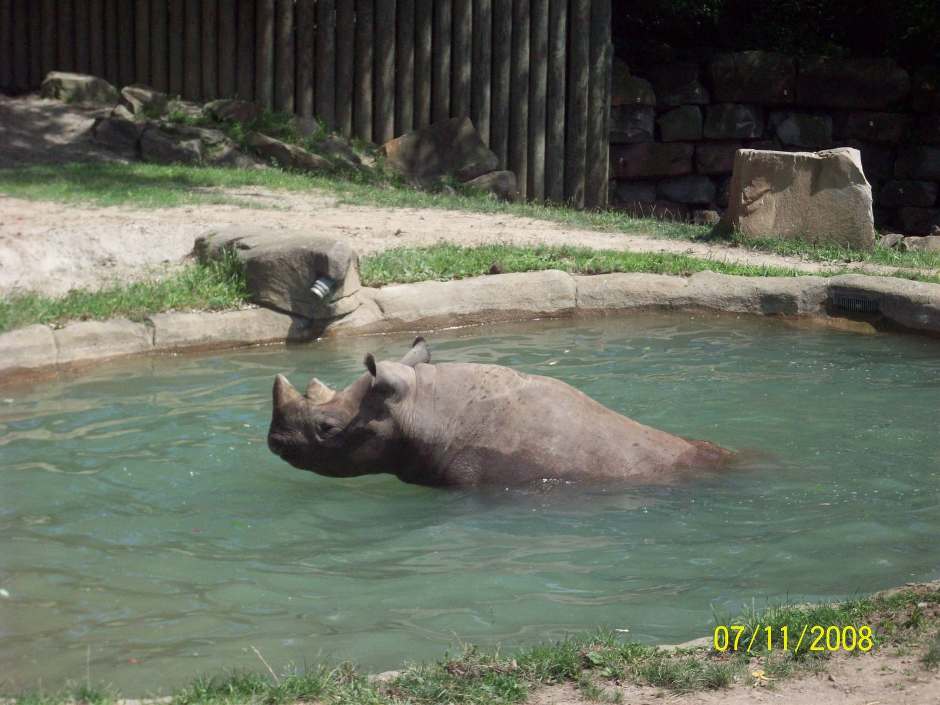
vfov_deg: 13.3
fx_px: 3014
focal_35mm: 111
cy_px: 352
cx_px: 470
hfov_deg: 17.7
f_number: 5.2
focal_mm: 18.6
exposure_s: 1/416
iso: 80
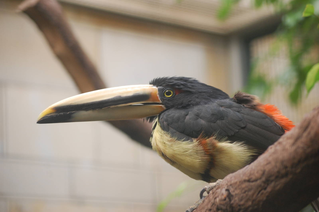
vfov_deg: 13.8
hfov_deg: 20.6
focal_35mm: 99
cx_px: 160
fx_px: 877
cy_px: 106
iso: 560
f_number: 4.2
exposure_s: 1/125
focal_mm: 66
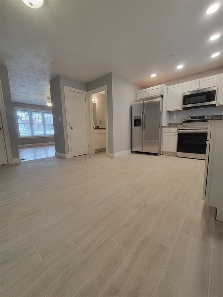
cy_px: 148
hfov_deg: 89.9
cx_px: 112
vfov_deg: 106.2
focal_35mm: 13
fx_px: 112
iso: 100
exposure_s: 1/60
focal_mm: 2.2
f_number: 2.2
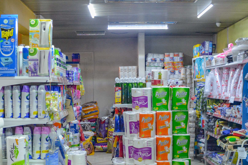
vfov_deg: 15.4
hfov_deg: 23.0
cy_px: 115
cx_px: 138
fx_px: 608
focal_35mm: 88
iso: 800
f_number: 3.8
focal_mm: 23
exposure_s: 1/40
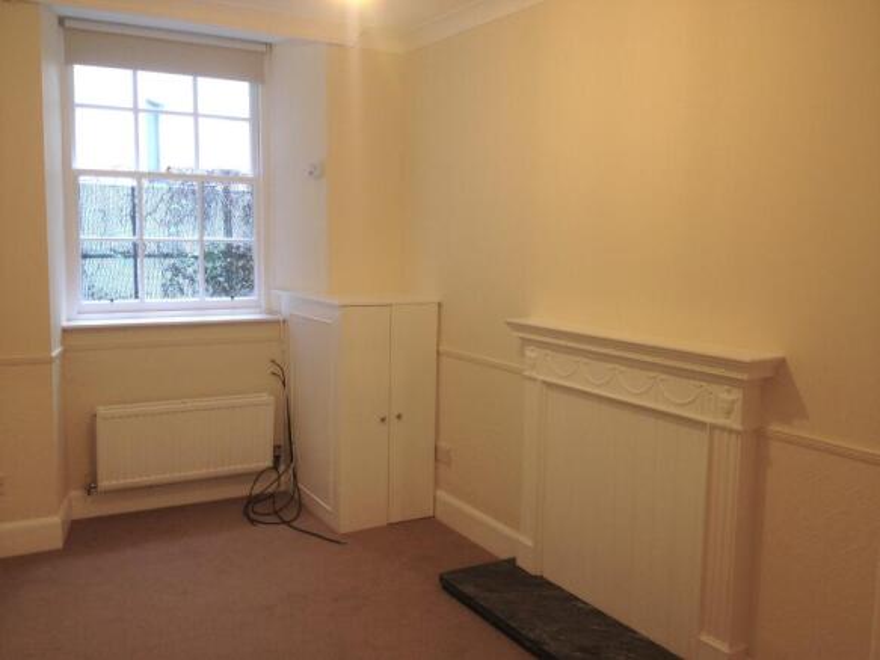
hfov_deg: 52.6
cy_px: 330
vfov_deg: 40.7
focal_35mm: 35
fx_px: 890
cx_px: 440
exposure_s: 1/20
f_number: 2.4
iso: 64
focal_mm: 4.28
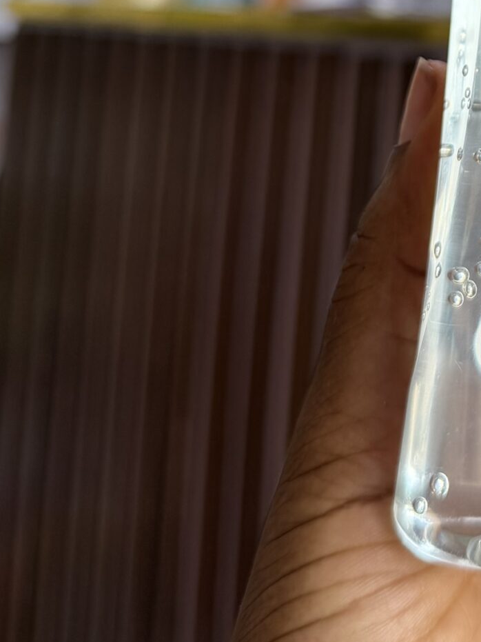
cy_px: -32
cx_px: 651
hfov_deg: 20.1
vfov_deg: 27.3
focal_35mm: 66
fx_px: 1223
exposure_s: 1/221
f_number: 1.78
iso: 80
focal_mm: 6.76
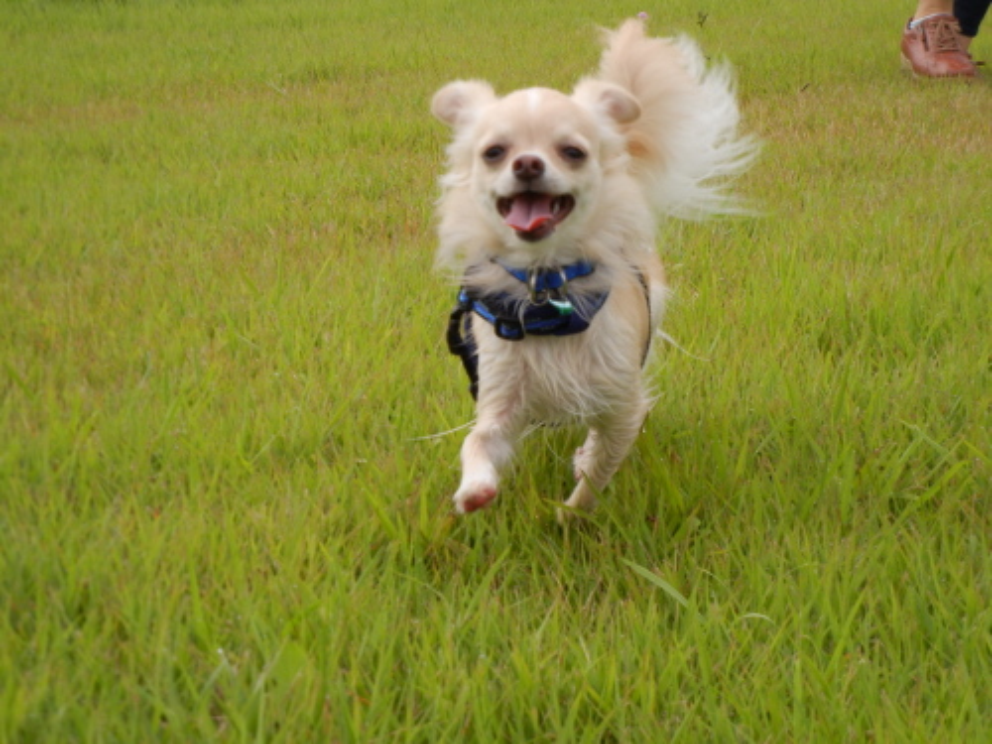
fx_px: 2894
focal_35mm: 101
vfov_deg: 14.6
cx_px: 496
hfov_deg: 19.4
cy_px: 372
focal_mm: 18.3
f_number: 4.5
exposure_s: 1/586
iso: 160
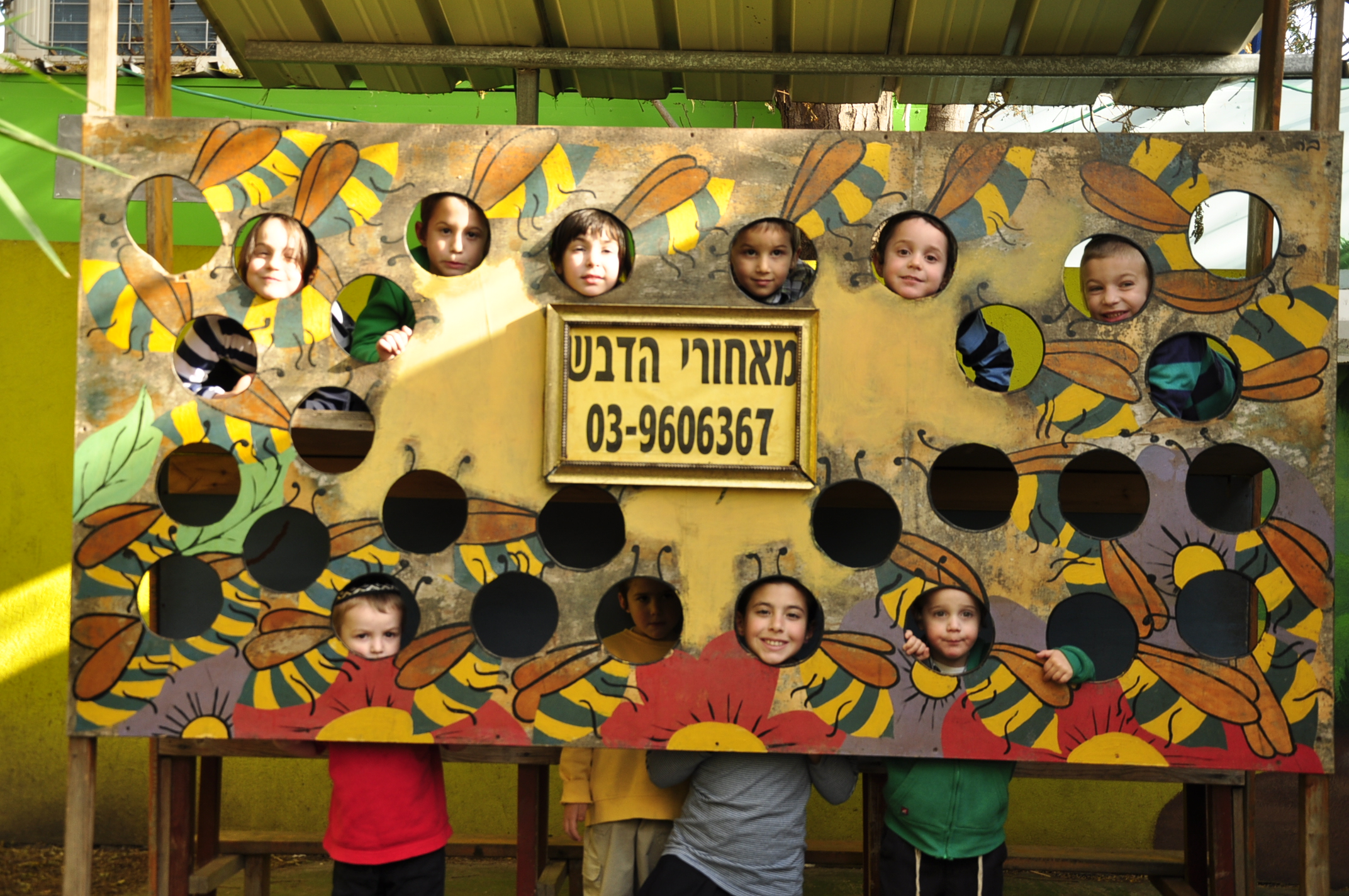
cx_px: 674
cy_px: 448
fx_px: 1796
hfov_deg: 41.2
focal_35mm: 48
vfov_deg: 28.0
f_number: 5
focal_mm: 32
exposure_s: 1/100
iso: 200
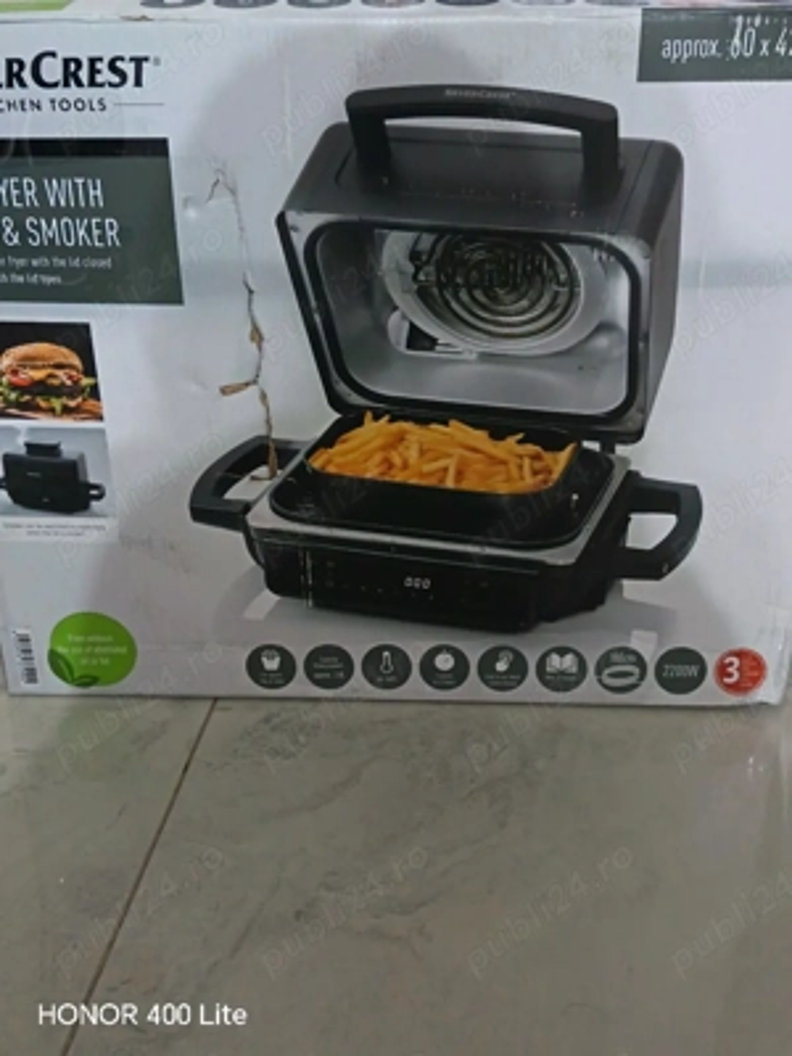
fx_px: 1037
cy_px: 528
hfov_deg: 41.8
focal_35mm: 34
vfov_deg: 54.0
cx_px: 396
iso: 7243
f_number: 1.75
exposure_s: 1/25.1
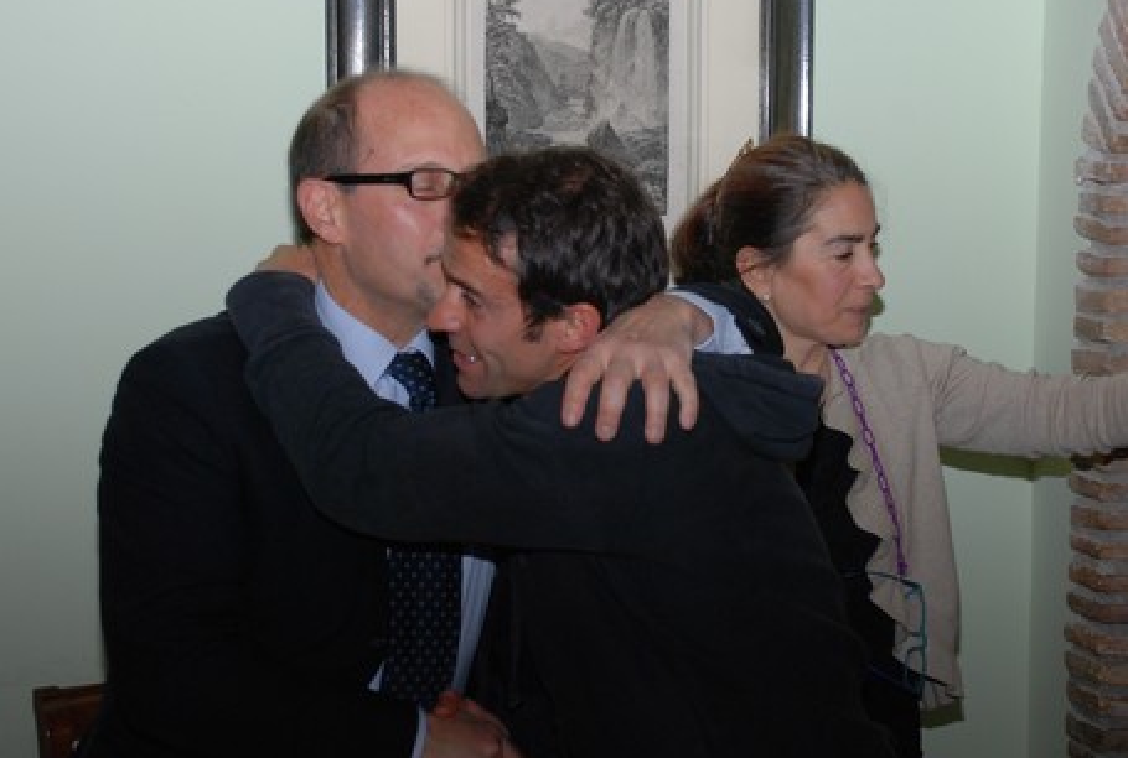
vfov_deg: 15.8
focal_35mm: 87
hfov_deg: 23.3
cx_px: 704
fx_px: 2733
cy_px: 388
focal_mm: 44
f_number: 5.6
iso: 400
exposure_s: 1/60
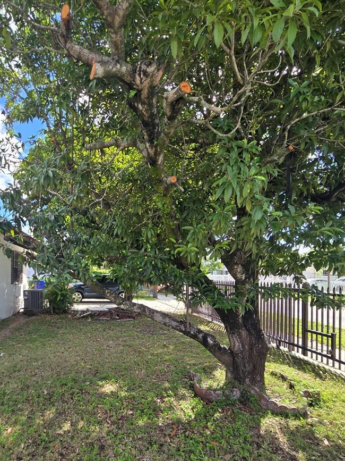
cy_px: 272
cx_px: 109
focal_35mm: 18
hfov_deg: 69.1
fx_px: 239
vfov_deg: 86.9
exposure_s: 1/1022
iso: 50
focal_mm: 2.2
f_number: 2.2
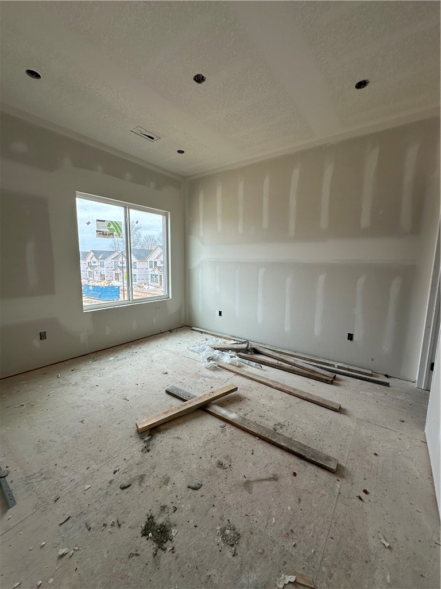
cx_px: 220
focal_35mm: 14
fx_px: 238
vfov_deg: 102.1
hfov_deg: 85.7
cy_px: 294
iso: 40
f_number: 2.2
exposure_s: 1/125
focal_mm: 2.22
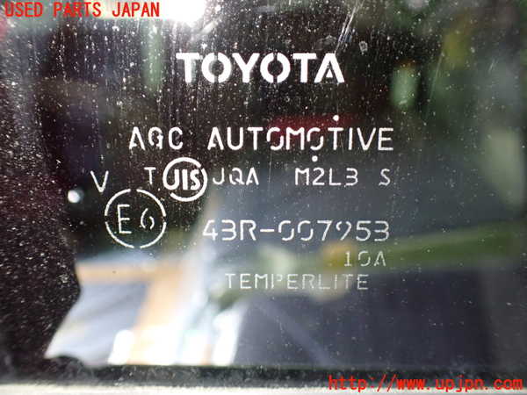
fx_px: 457
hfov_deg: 60.0
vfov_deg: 46.8
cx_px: 264
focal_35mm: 30
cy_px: 198
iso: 800
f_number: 2.3
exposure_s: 1/40
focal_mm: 5.4
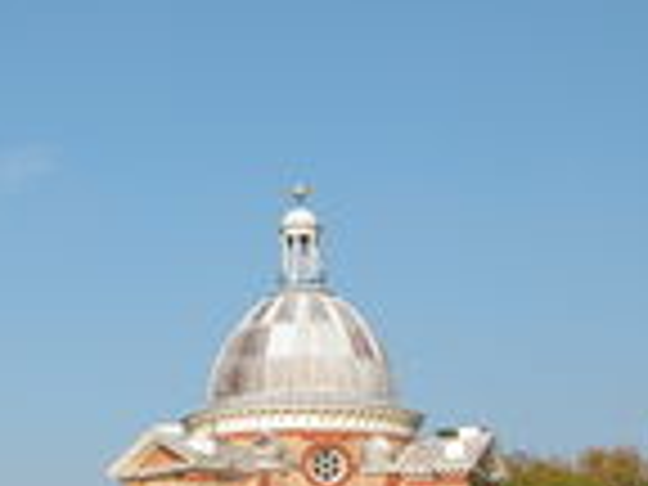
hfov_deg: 19.1
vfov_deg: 14.5
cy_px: 508
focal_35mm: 100
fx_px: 1872
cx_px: -9
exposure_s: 1/412
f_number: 6.3
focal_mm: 9.2
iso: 100
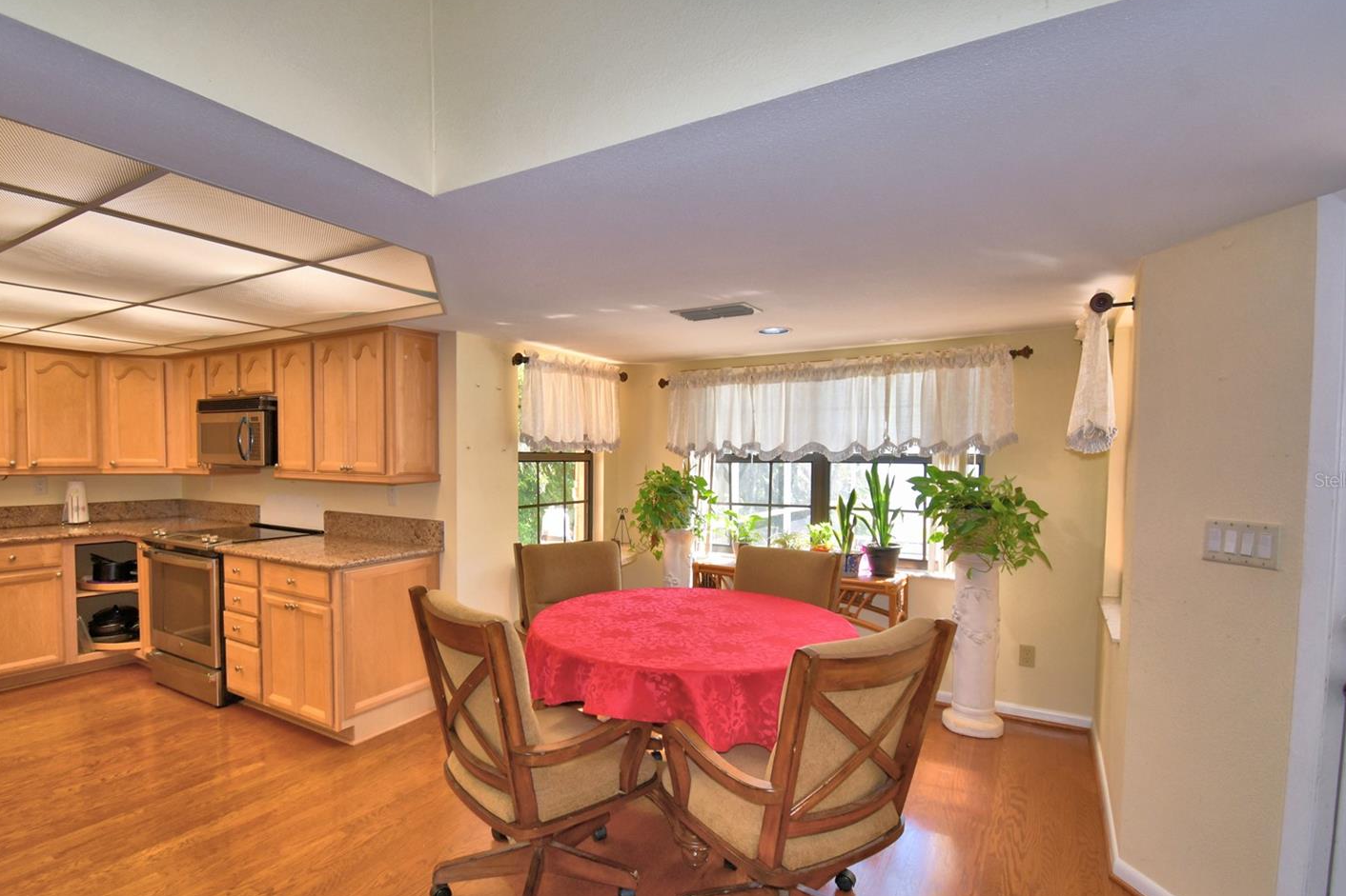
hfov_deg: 93.2
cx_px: 637
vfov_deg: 70.3
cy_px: 480
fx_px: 635
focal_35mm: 17
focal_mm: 10
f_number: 4.5
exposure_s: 1/60
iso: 200
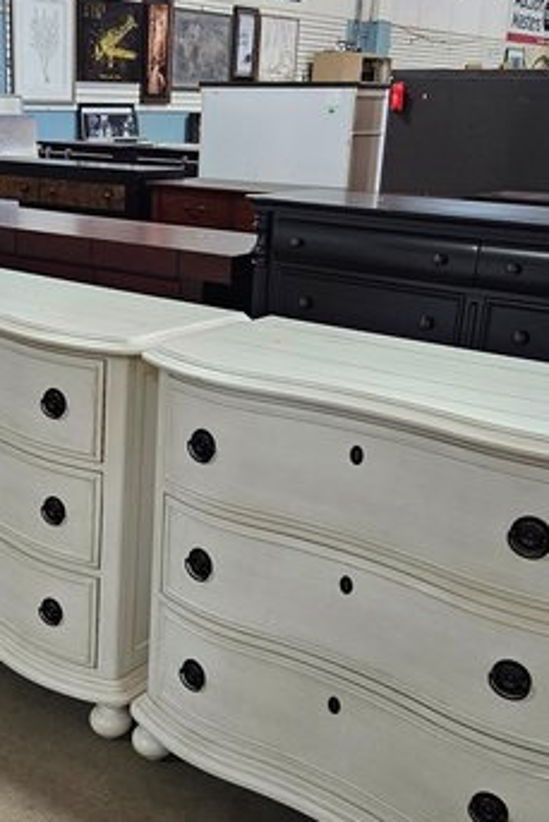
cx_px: 135
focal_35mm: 44
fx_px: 1005
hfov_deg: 30.0
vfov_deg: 44.5
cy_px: 418
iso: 250
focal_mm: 5.4
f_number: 1.8
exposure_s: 1/120
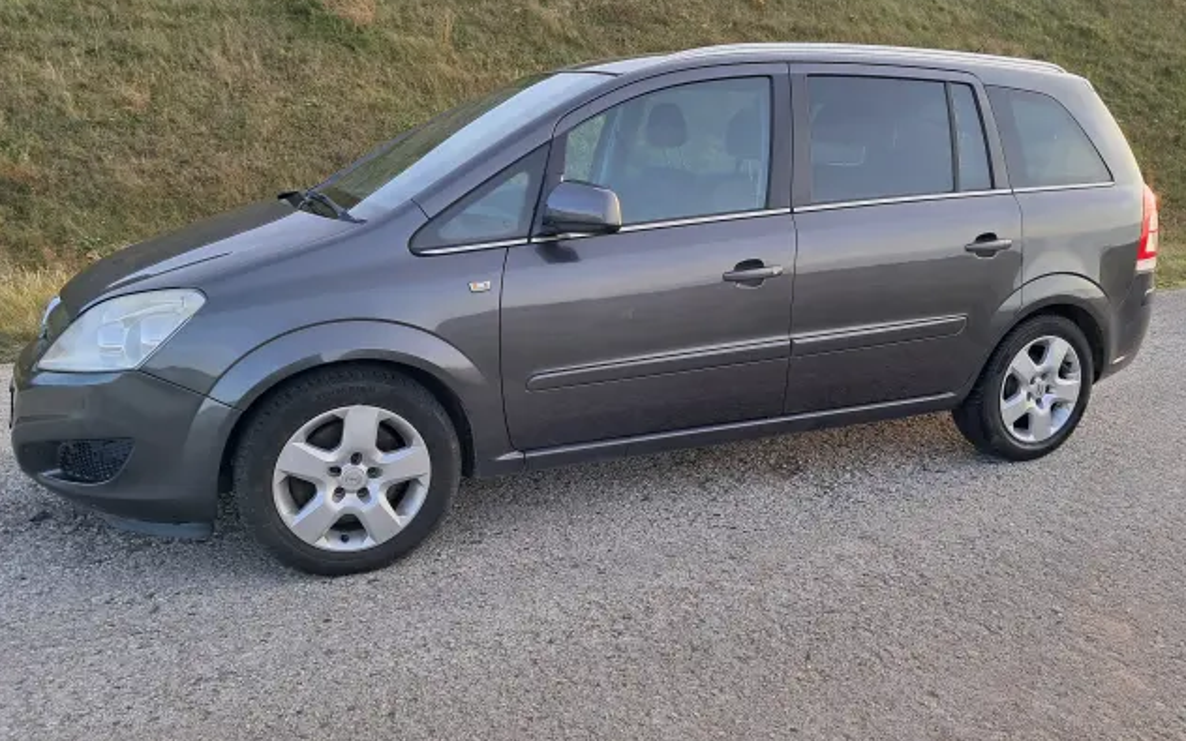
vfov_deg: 43.1
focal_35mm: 29
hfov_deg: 64.6
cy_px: 334
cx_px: 593
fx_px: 937
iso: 50
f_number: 1.8
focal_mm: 4
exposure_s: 1/100
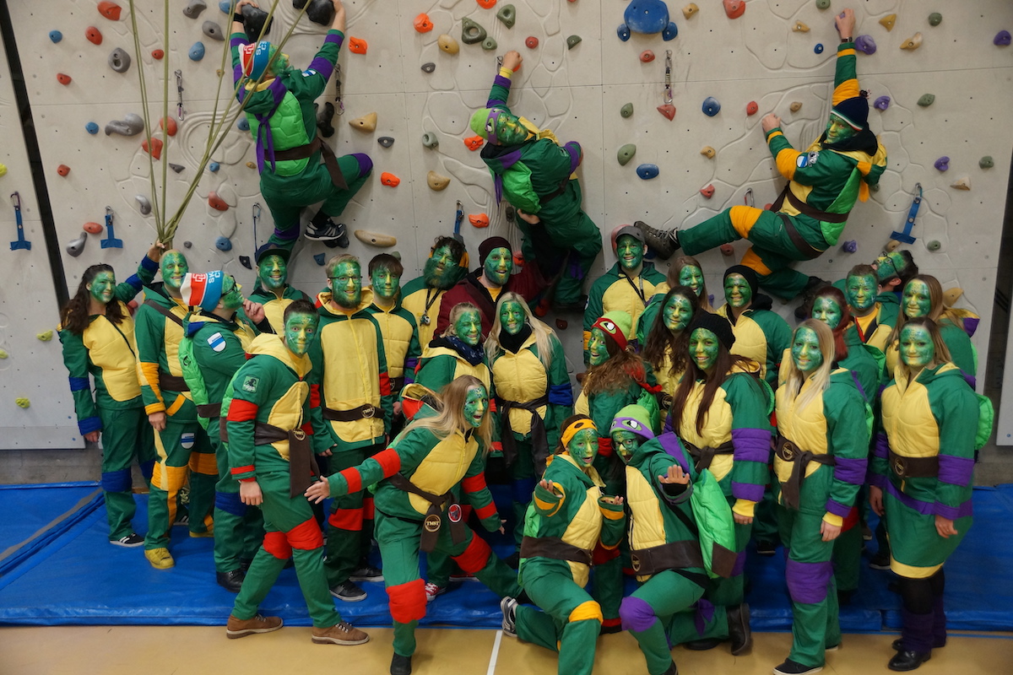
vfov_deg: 36.9
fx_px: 1013
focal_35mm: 36
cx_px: 506
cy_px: 338
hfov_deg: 53.1
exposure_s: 1/60
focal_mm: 24
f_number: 4
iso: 1000
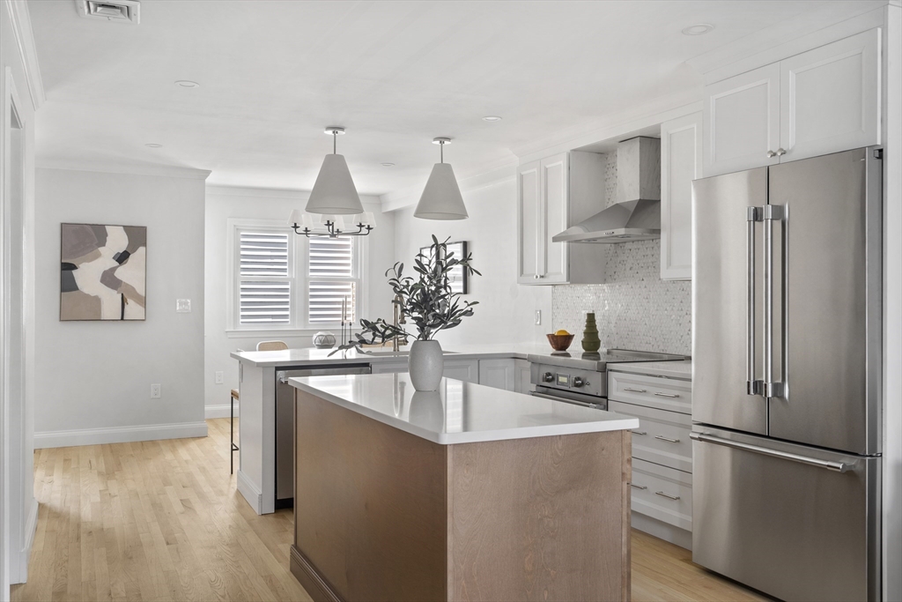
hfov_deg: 60.3
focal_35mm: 31
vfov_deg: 42.3
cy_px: 301
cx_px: 451
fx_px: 777
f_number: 7.1
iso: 320
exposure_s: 1/2.5
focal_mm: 31
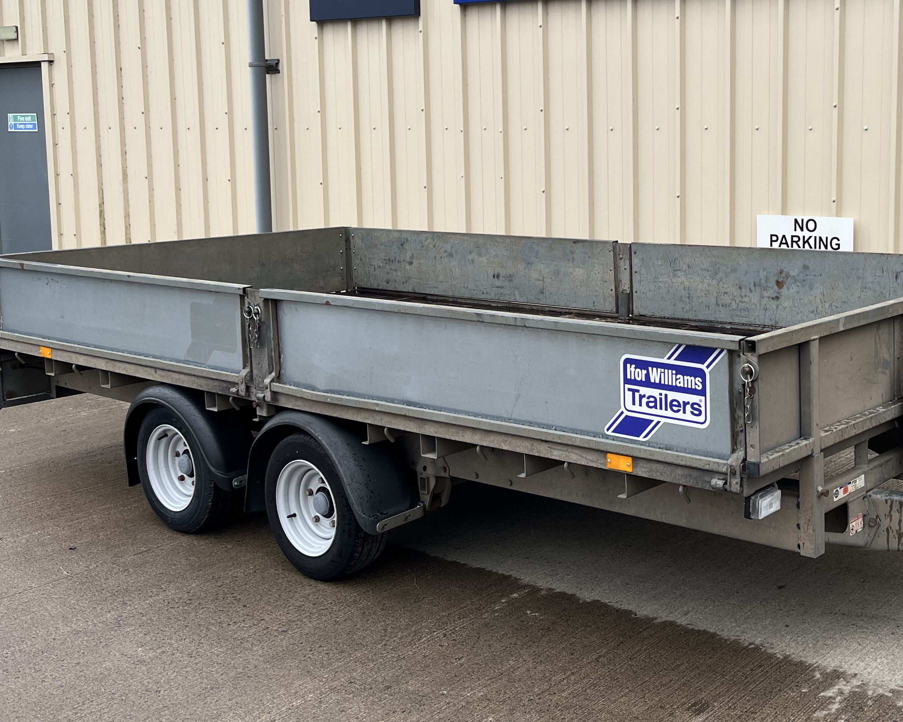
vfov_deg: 33.9
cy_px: 264
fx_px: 1176
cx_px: 736
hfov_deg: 40.1
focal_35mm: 44
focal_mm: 5.1
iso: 50
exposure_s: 1/688
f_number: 1.6
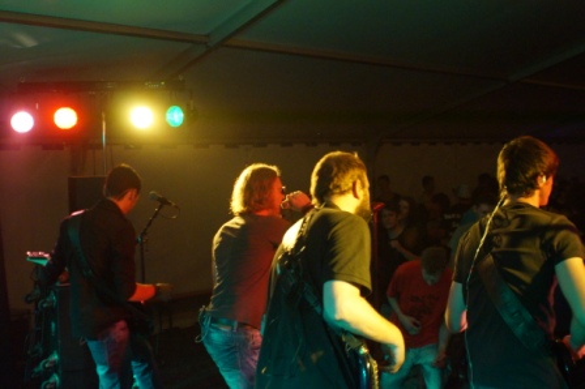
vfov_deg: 31.8
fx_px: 682
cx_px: 292
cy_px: 194
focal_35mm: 42
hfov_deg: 46.4
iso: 3200
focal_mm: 28
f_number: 3.5
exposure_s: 1/60
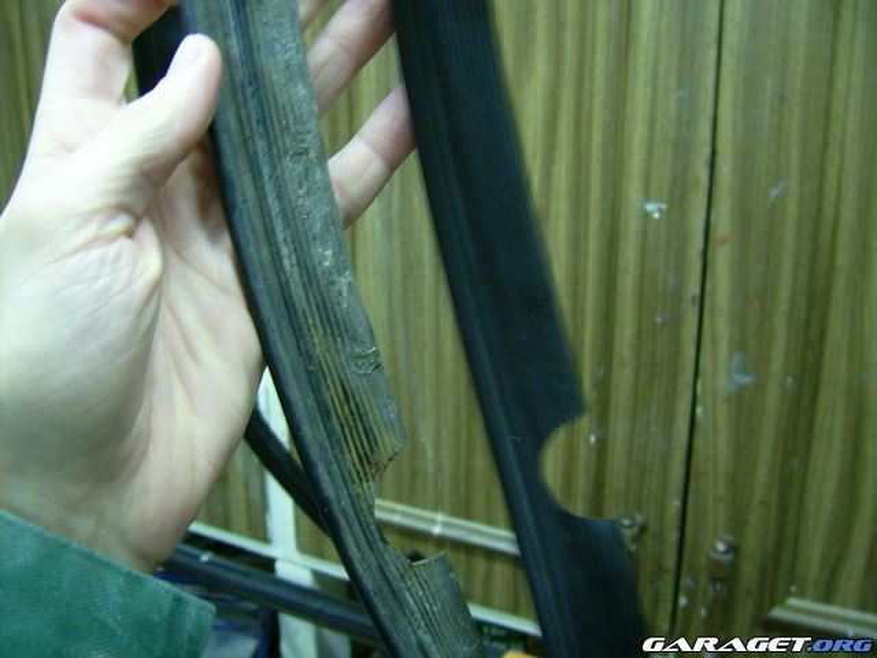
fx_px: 887
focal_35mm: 35
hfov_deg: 52.6
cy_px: 329
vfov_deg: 40.7
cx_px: 438
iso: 50
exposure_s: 1/5
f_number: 2.8
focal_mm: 5.95
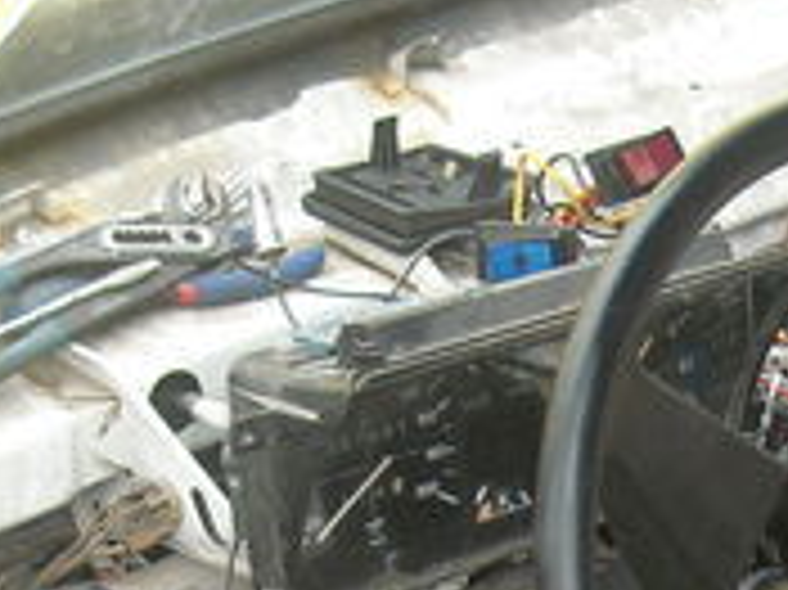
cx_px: 829
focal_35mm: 128
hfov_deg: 15.1
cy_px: 919
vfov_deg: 11.1
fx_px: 2912
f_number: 2.8
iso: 259
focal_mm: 5.7
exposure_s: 1/250
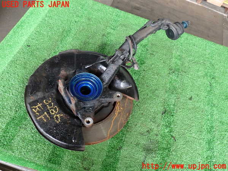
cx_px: 114
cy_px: 86
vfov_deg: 46.8
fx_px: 198
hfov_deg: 60.0
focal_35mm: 30
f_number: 2.3
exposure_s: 1/50
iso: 200
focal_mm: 5.4
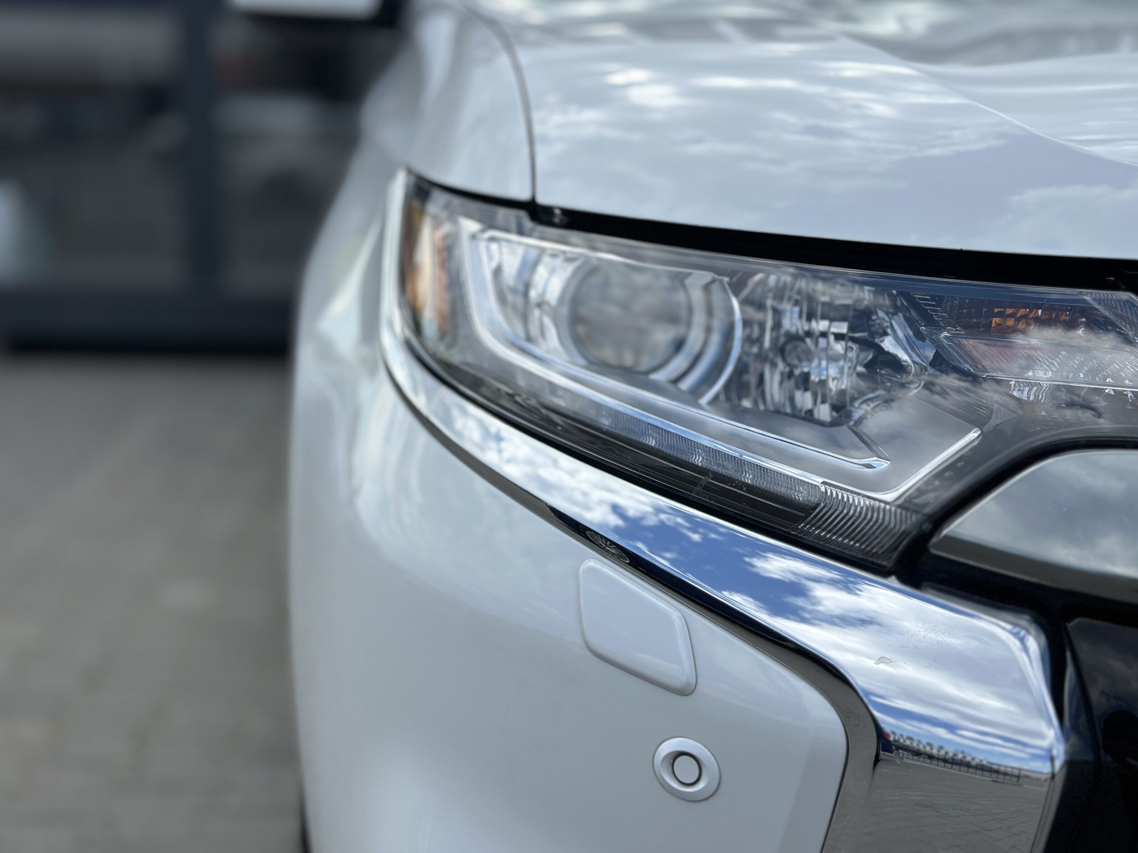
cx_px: 560
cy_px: 433
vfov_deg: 29.7
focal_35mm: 49
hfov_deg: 38.9
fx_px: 1611
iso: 80
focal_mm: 6.86
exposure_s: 1/4566
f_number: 1.78
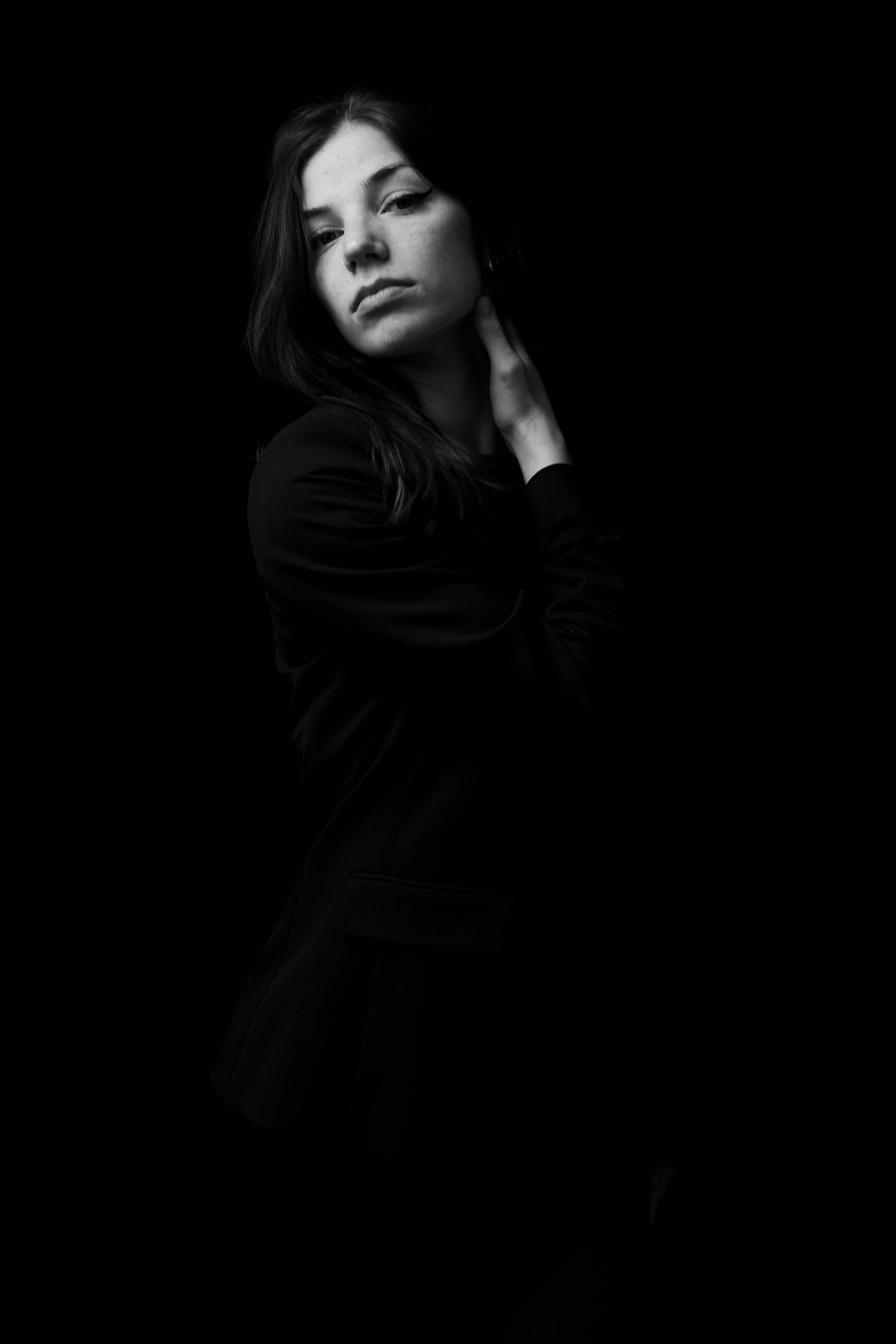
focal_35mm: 75
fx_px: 2800
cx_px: 448
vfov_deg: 27.0
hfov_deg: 18.2
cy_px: 672
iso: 250
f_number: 3.2
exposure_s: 1/60
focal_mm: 50
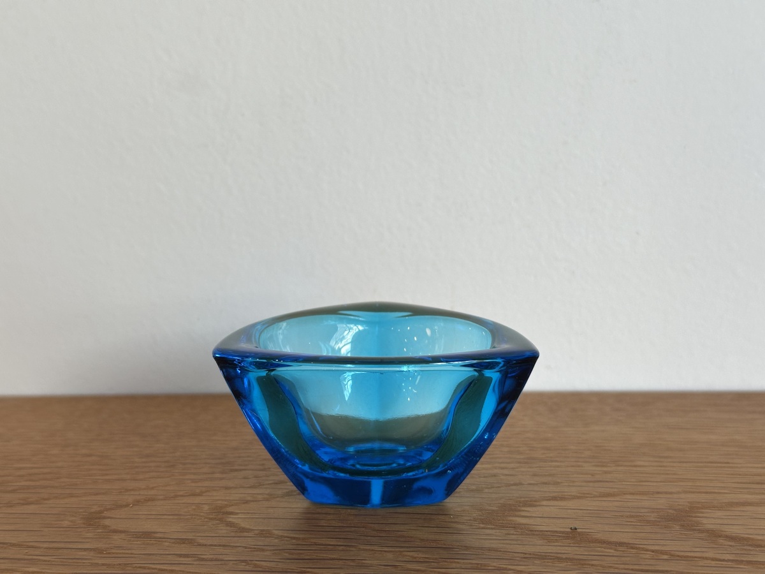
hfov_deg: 39.7
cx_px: 382
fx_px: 1061
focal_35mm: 48
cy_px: 287
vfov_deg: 30.3
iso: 100
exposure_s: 1/60
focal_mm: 6.86
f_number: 1.78
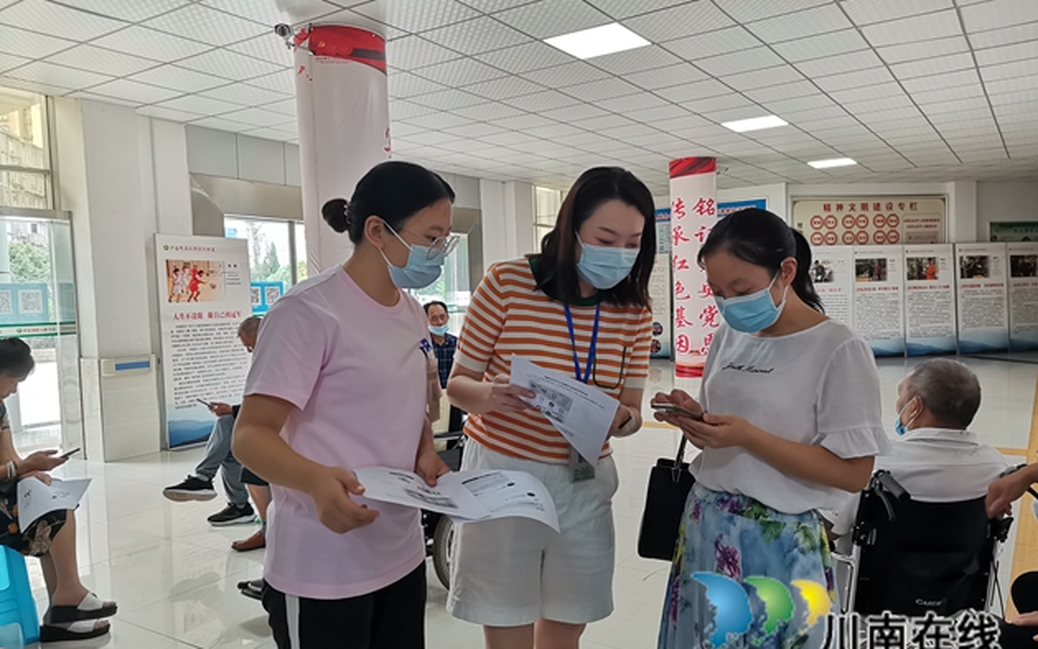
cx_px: 517
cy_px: 338
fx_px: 792
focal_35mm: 28
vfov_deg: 44.5
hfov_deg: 66.5
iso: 250
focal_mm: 4.75
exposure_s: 1/100
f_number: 1.8
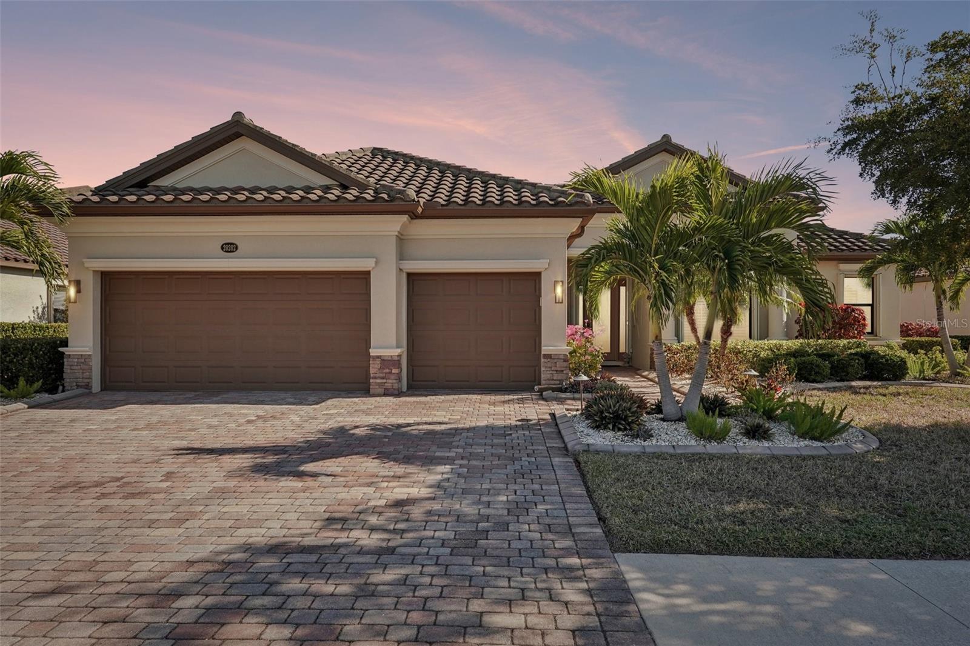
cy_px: 323
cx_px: 485
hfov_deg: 78.6
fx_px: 593
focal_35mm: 22
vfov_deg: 57.2
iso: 400
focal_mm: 22
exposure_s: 1/500
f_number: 8
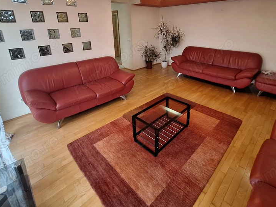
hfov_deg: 87.3
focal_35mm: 18
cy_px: 72
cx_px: 156
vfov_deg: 69.9
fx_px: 144
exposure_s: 1/50
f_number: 2.2
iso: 100
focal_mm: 1.74
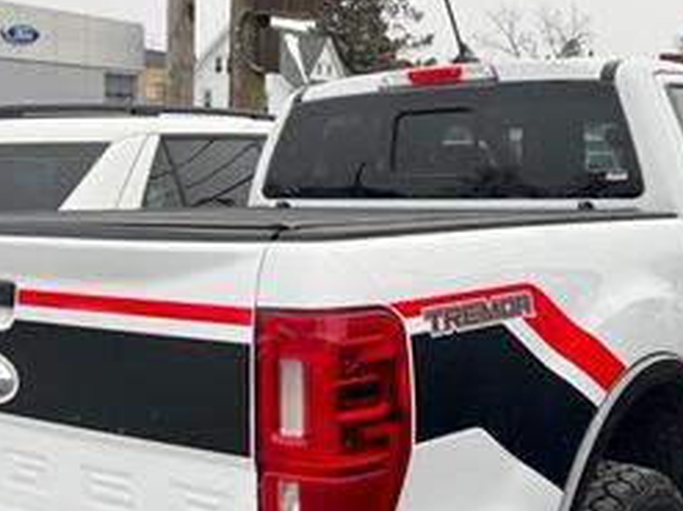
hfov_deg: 36.2
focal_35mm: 53
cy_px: 309
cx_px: 357
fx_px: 1045
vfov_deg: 27.4
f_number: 1.5
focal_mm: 5.7
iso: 50
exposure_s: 1/388
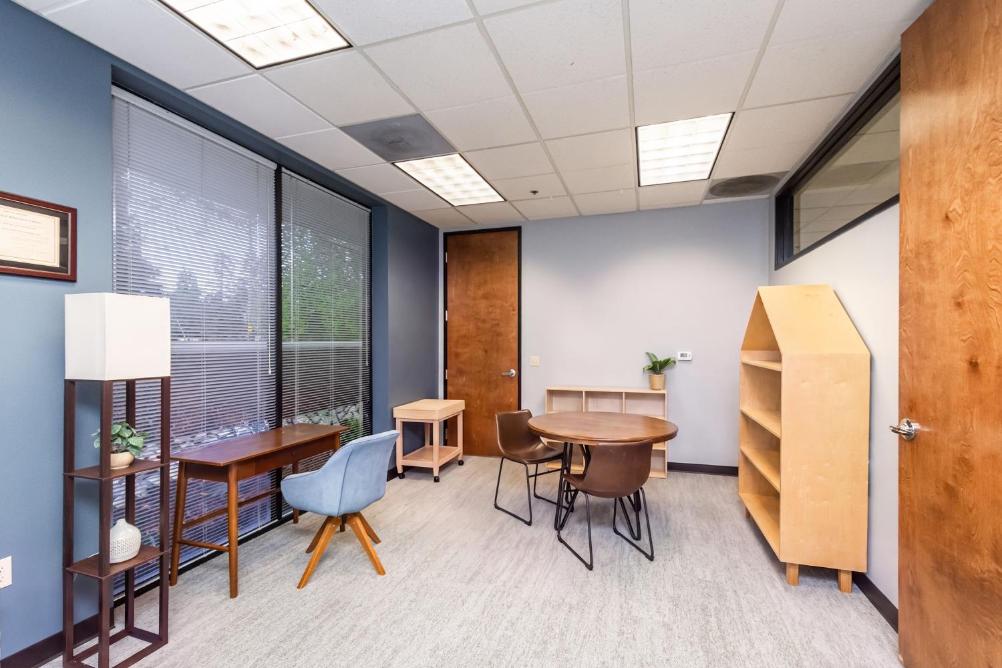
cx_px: 501
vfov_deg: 77.3
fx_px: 417
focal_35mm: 15
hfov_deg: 100.4
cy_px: 334
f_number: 6.3
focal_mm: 10
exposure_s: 1/60
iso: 800
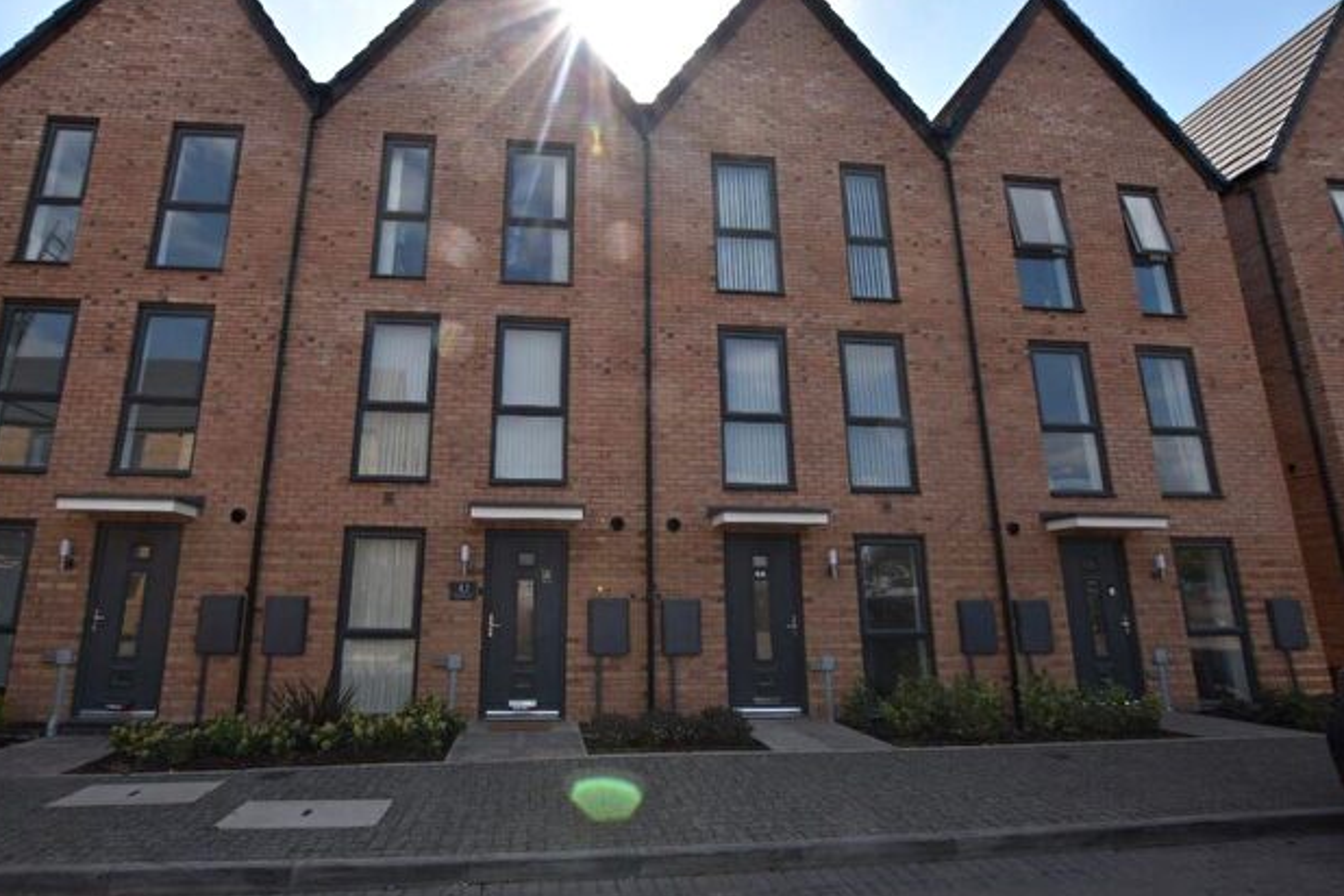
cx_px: 592
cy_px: 447
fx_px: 635
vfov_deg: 70.4
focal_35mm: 17
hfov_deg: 92.8
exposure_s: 1/200
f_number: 9
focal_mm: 10
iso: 100
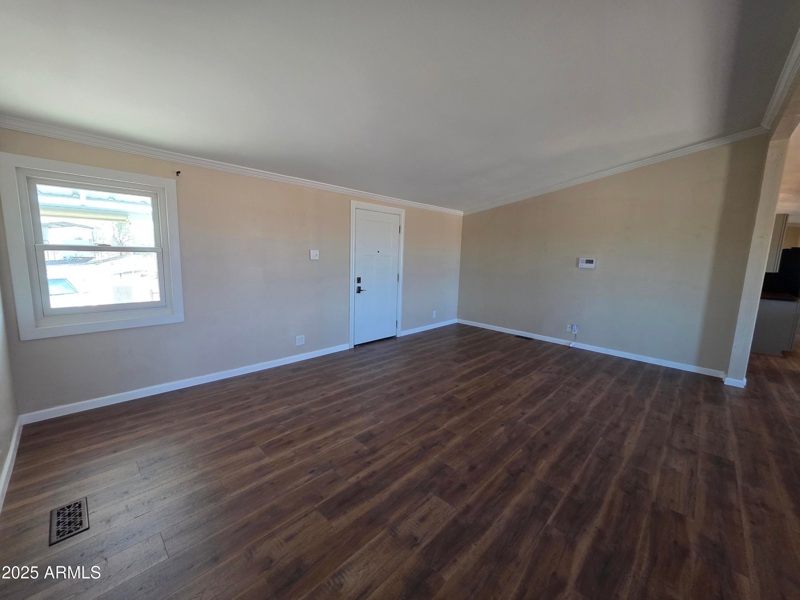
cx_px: 400
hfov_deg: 106.2
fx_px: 300
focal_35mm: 13
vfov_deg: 89.9
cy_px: 300
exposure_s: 1/60
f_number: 1.9
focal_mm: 2.2
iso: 200
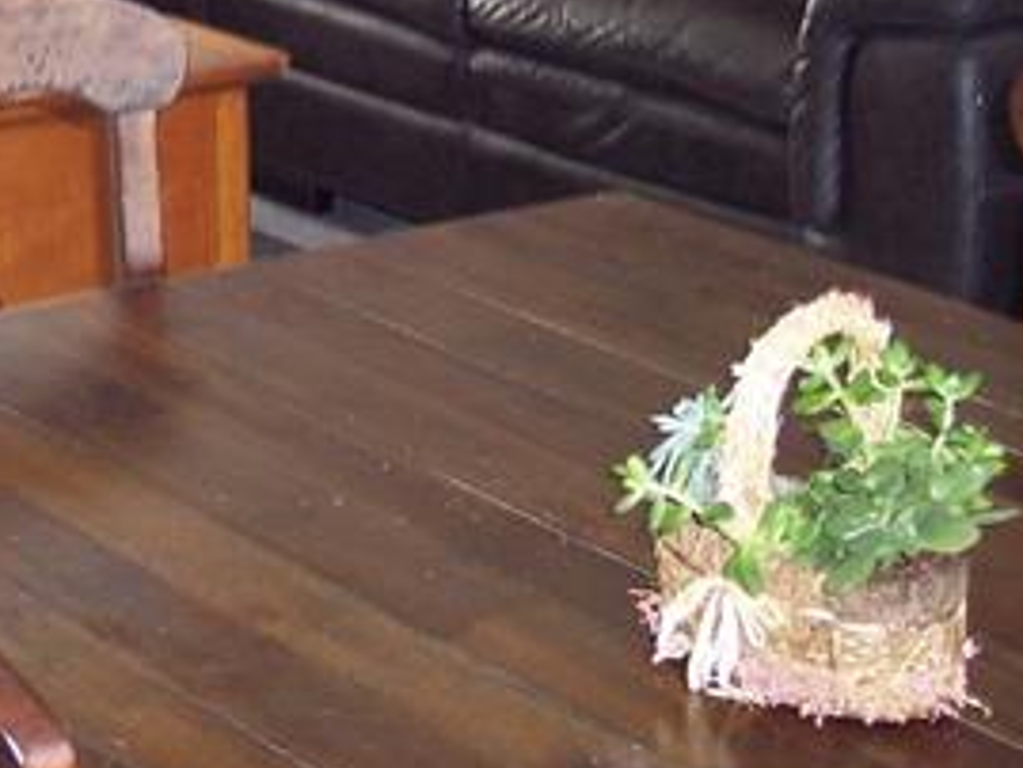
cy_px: -118
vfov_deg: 12.5
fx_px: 3430
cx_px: 19
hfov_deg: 16.6
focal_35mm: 116
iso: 140
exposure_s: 1/60
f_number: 2.8
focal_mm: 8
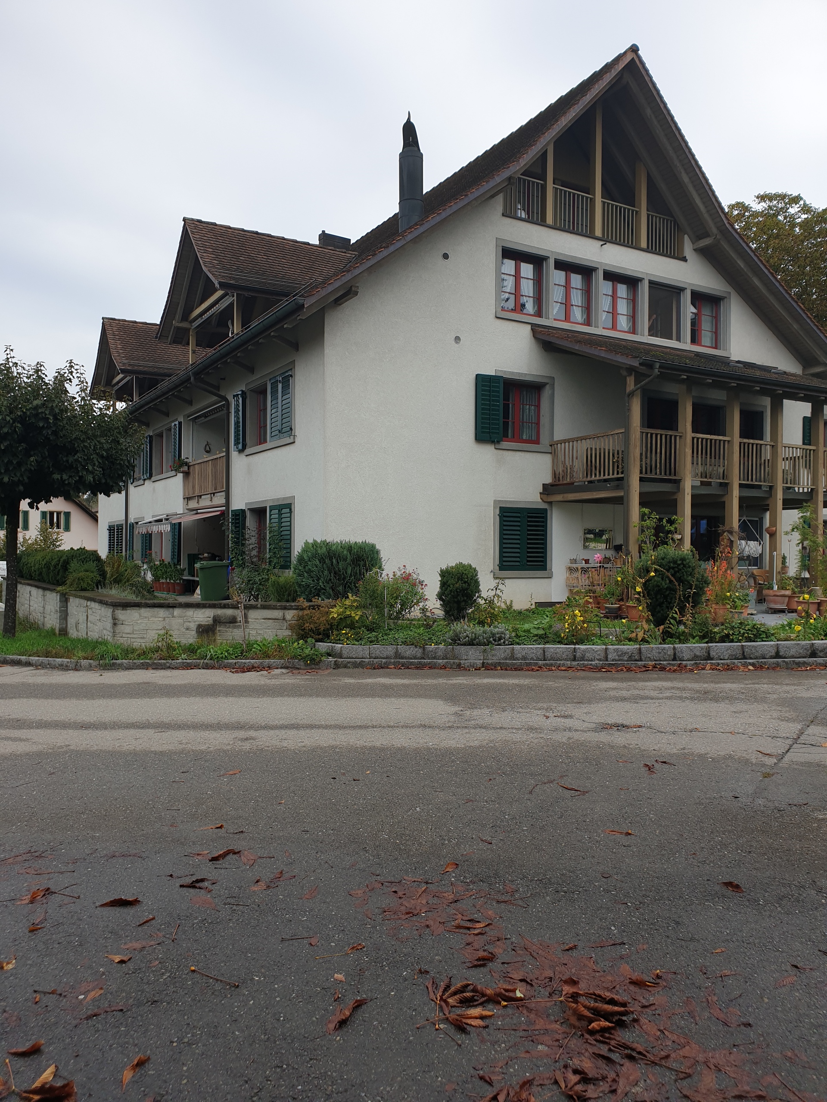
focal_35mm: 26
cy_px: 551
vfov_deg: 67.3
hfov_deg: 53.1
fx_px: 828
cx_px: 414
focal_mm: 4.3
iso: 50
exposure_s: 1/683
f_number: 2.4
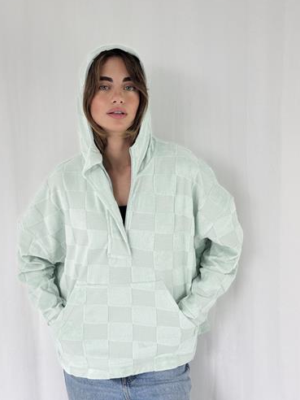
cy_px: 192
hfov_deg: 28.0
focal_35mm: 52
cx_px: 146
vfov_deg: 36.8
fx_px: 601
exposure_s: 1/264
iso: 64
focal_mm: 6.76
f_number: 1.78
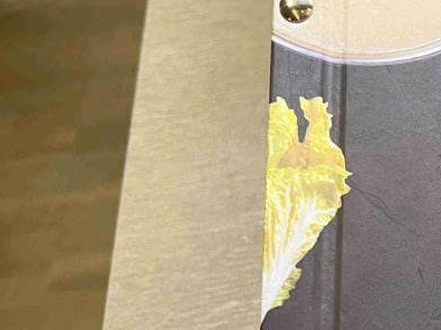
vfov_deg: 18.5
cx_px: 636
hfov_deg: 21.3
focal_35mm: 79
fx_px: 1006
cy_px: 244
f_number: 1.5
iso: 160
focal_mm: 5.7
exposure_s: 1/60
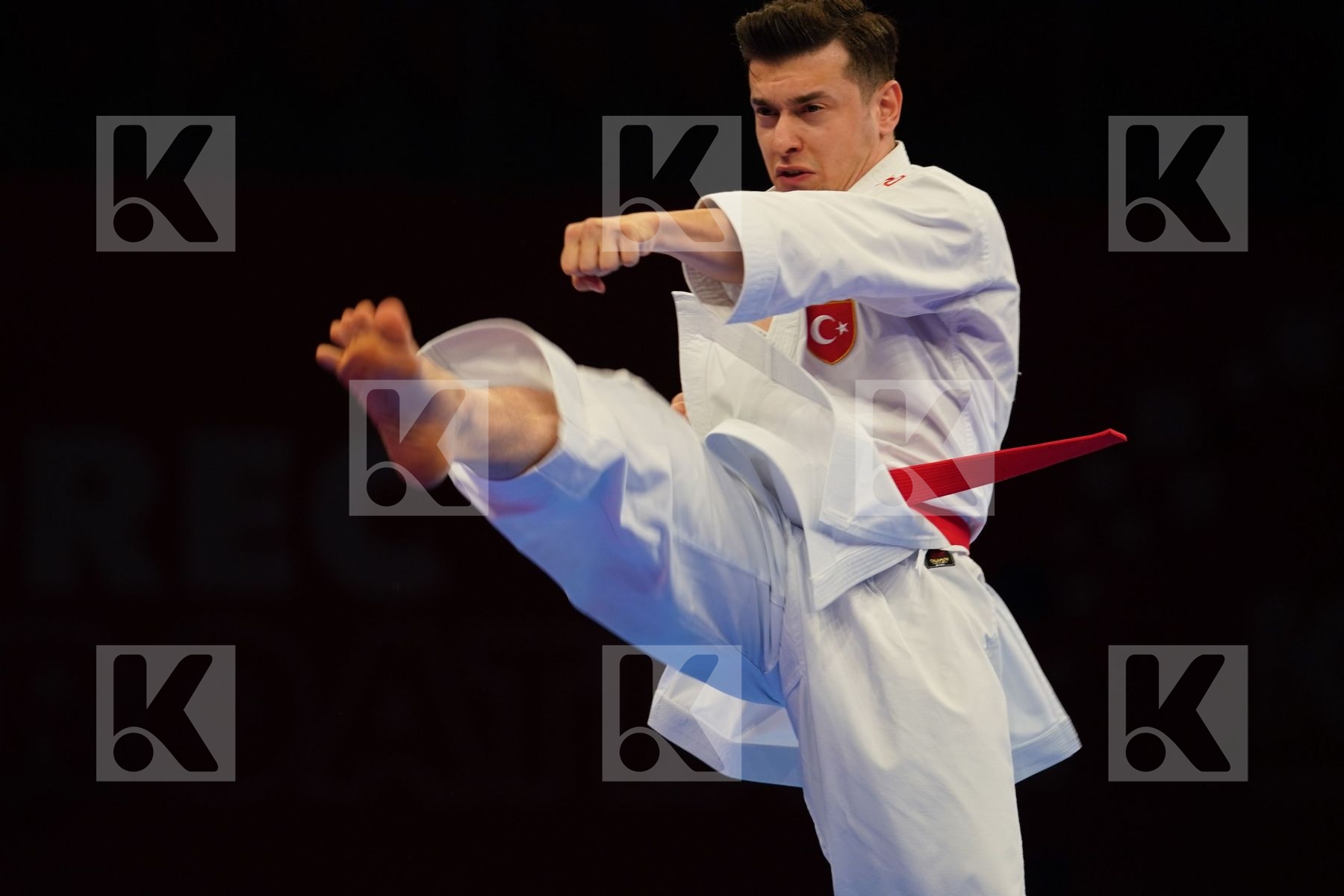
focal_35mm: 283
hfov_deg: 7.3
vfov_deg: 4.9
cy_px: 448
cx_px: 672
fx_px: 10565
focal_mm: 189
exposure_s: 1/250
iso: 500
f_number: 2.8
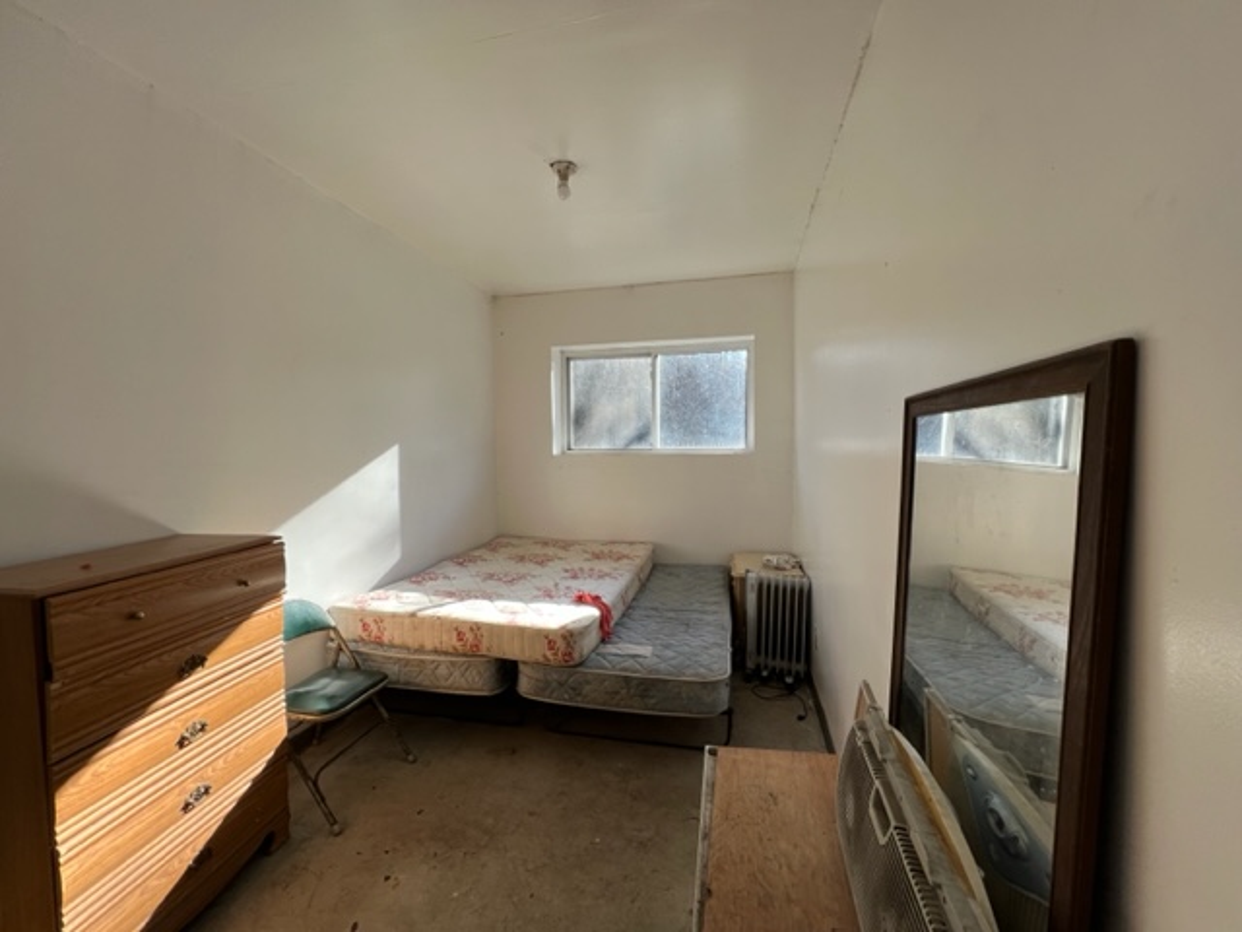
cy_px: 466
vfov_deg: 89.9
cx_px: 621
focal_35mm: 13
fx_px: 466
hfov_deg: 106.2
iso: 32
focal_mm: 1.57
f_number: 1.8
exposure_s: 1/150
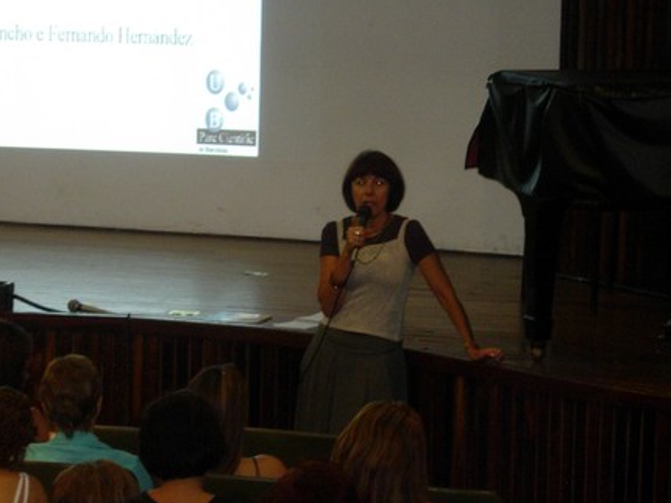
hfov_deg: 11.6
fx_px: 3313
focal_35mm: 171
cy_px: 240
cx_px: 346
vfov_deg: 8.7
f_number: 4.9
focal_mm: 23.4
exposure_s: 1/10
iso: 200
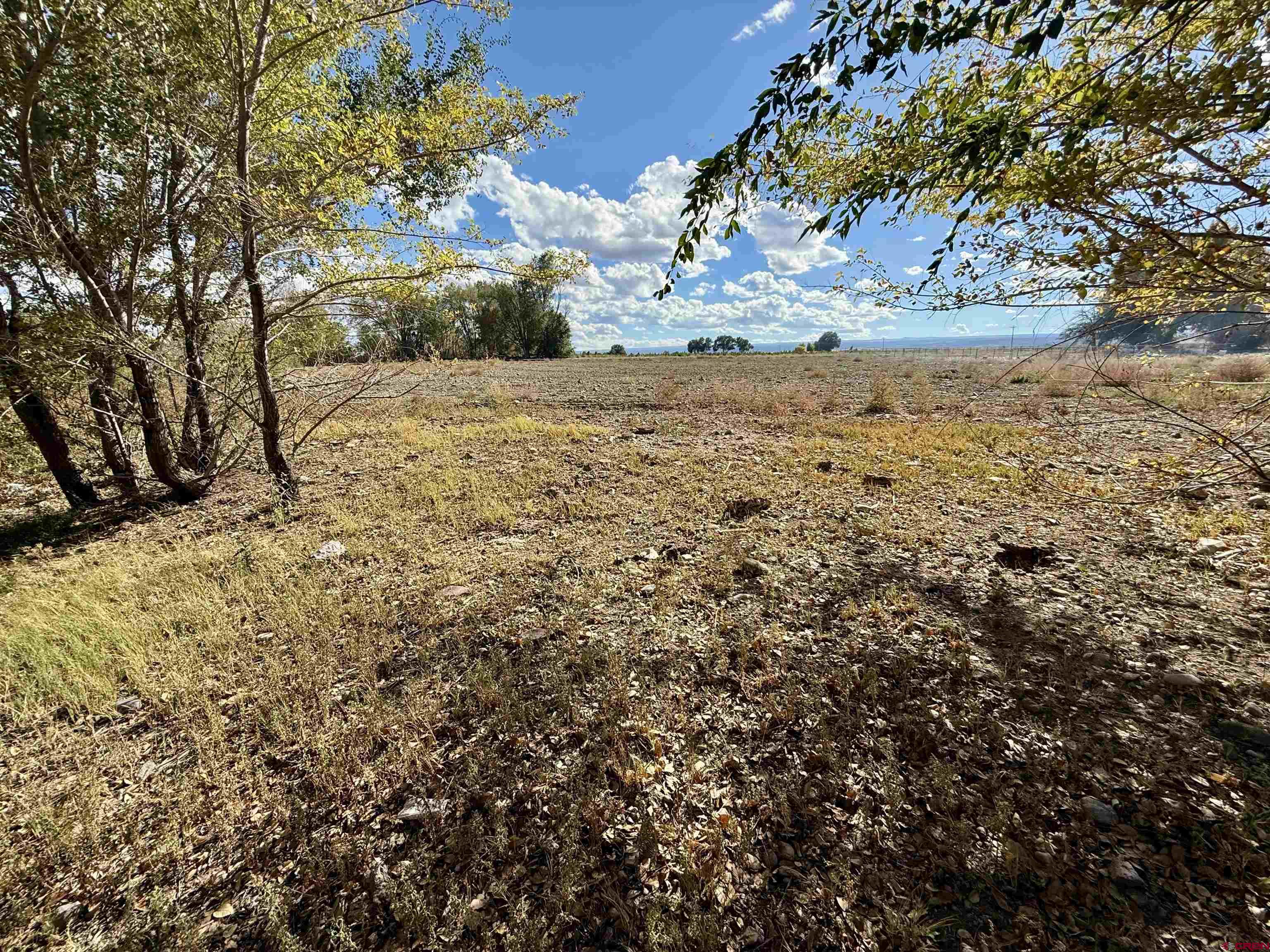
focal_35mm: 14
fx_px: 514
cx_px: 635
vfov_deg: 85.7
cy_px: 476
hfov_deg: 102.1
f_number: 2.2
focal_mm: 2.22
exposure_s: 1/1848
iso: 64
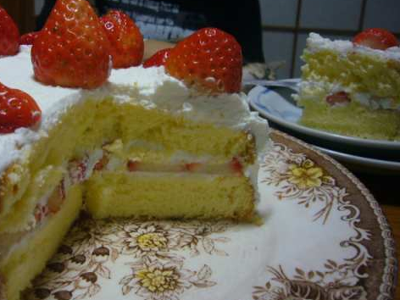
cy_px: 136
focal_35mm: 38
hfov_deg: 48.1
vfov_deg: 37.7
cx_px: 130
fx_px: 439
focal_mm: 4.6
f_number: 2.8
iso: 125
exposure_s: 1/15
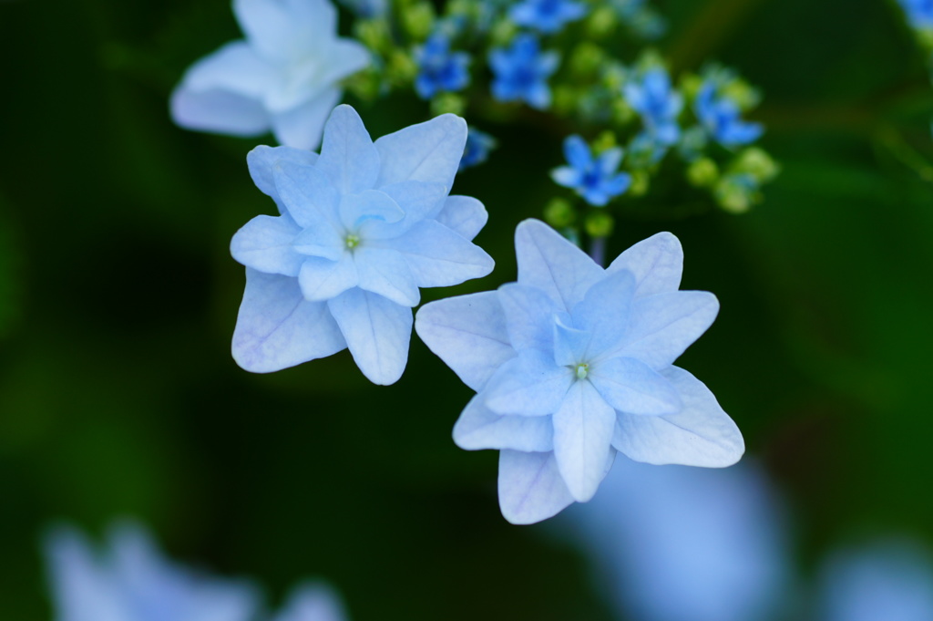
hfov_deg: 19.5
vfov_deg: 13.0
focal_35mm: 105
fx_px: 2719
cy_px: 310
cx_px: 466
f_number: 3.2
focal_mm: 70
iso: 100
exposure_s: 1/200
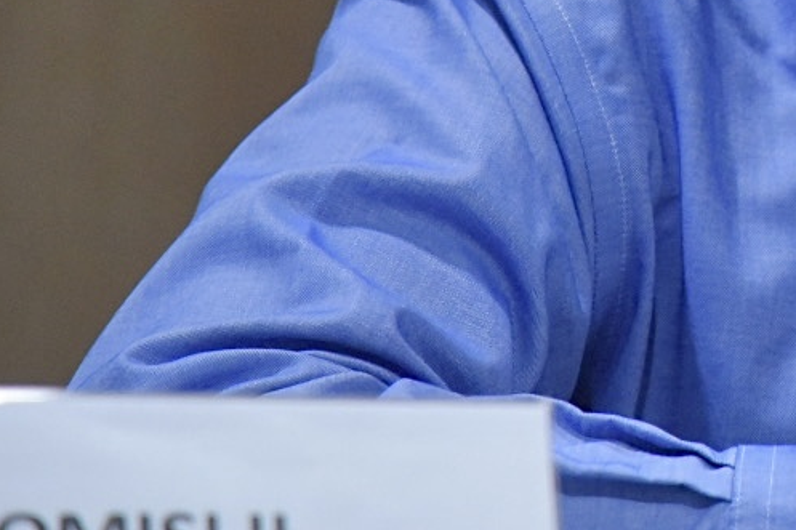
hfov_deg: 5.2
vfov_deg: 3.5
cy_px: -207
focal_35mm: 391
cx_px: 1212
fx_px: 8642
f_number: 5
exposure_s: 1/100
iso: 6400
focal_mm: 120
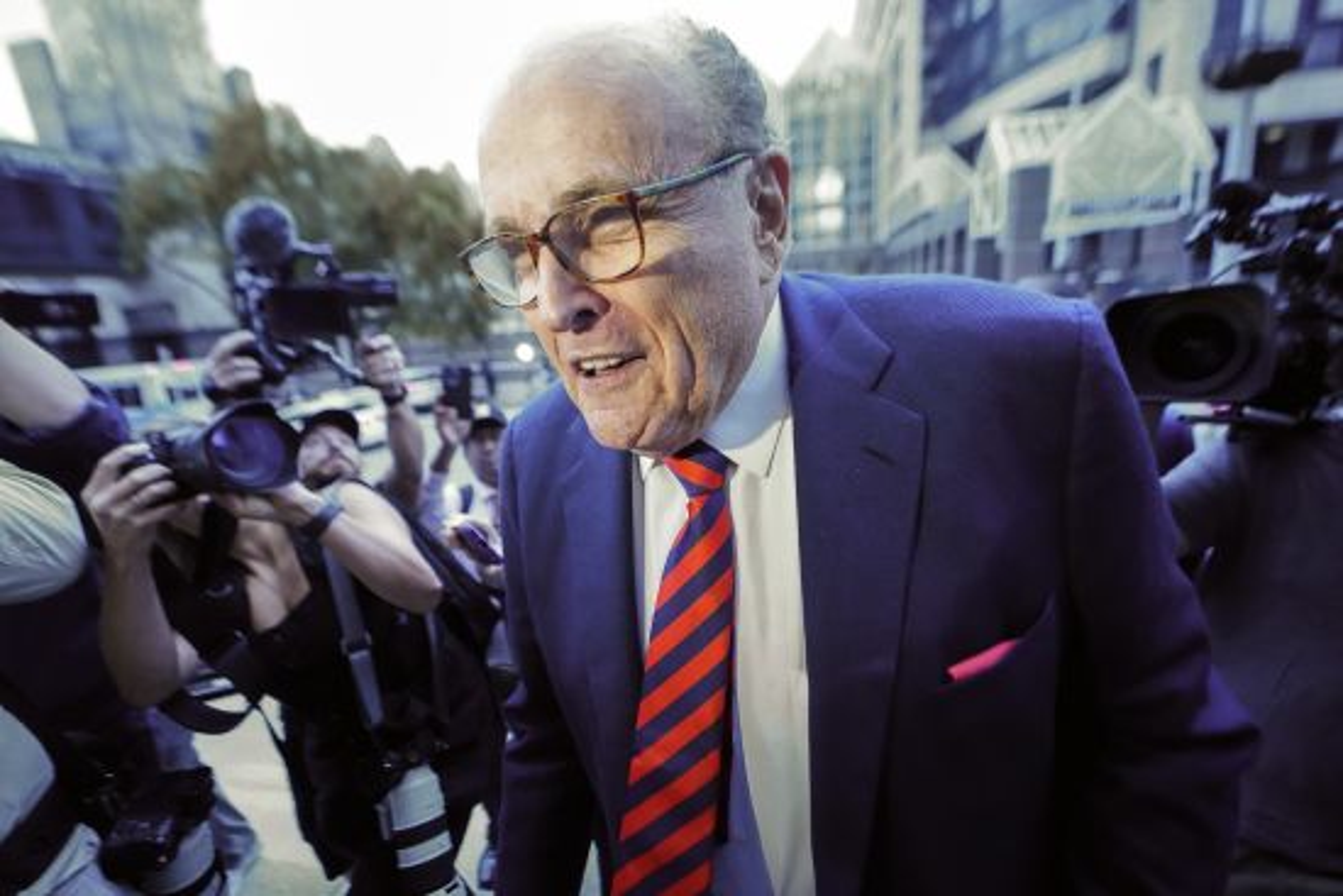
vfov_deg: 73.8
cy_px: 448
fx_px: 597
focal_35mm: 16
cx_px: 672
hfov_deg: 96.7
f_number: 2.8
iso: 10000
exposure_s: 1/1000
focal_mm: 16
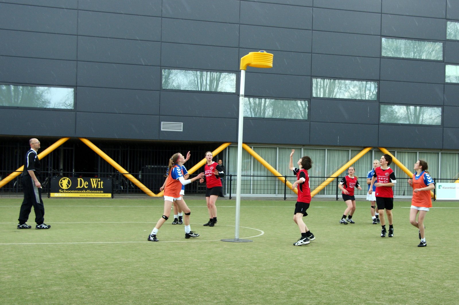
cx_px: 230
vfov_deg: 31.8
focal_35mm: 42
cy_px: 152
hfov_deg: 46.5
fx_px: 535
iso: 200
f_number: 5
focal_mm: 28
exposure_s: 1/250
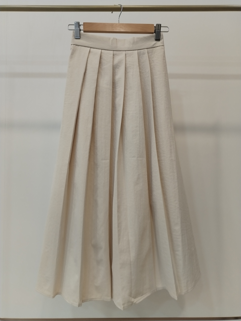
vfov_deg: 61.7
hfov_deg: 48.2
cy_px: 160
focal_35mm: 29
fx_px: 269
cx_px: 120
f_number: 1.8
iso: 228
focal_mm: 4.75
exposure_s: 1/60
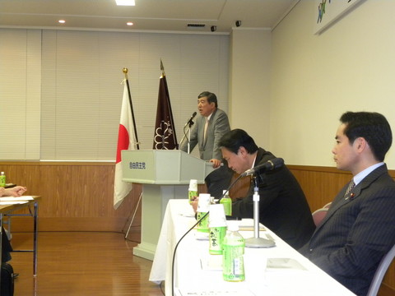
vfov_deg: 28.0
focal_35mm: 52
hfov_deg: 36.8
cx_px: 198
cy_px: 148
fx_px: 593
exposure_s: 1/74
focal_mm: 9.2
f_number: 3.5
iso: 400
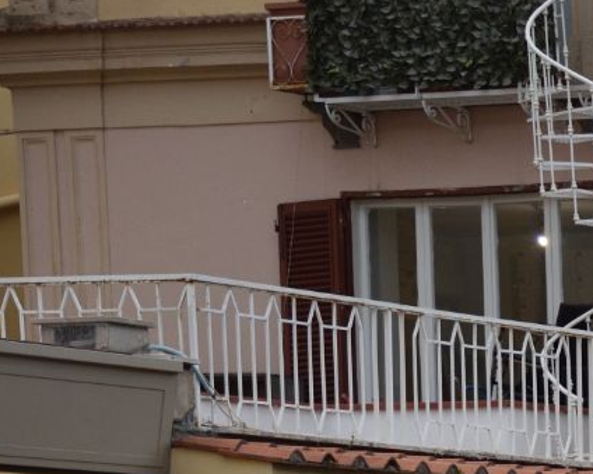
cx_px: 1351
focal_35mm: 281
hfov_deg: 6.6
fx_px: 4931
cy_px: 859
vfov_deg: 5.4
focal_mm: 62
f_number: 4.5
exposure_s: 1/100
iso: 500
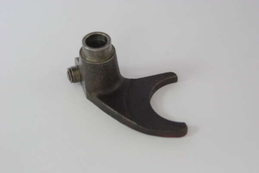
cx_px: 130
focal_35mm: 120
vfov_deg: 11.4
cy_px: 86
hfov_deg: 17.1
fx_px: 863
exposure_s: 1/10
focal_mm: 80
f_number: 5.6
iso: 800
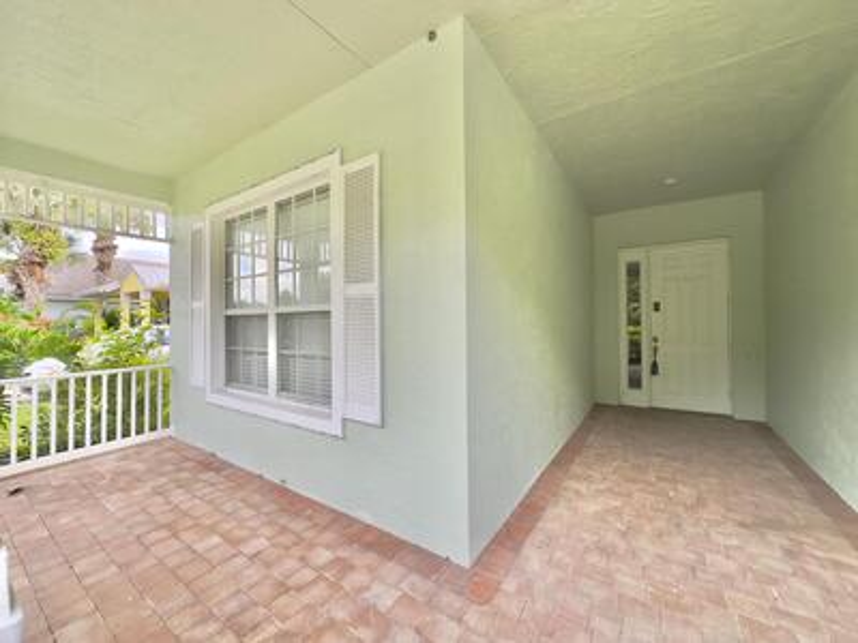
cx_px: 429
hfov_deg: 102.1
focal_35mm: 14
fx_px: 347
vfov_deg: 85.7
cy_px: 322
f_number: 2.2
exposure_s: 1/191
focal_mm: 2.22
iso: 40
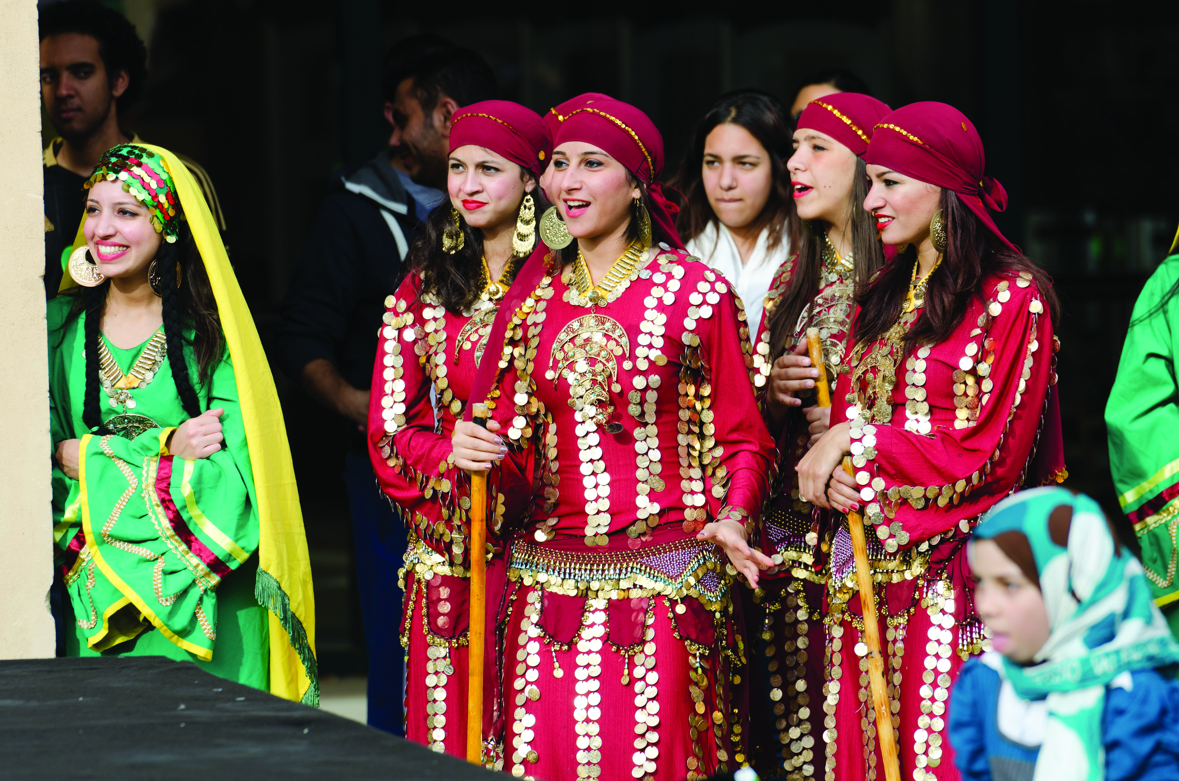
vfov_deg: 4.6
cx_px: 590
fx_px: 9805
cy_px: 390
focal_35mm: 300
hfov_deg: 6.9
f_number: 4
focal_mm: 200
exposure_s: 1/500
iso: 200
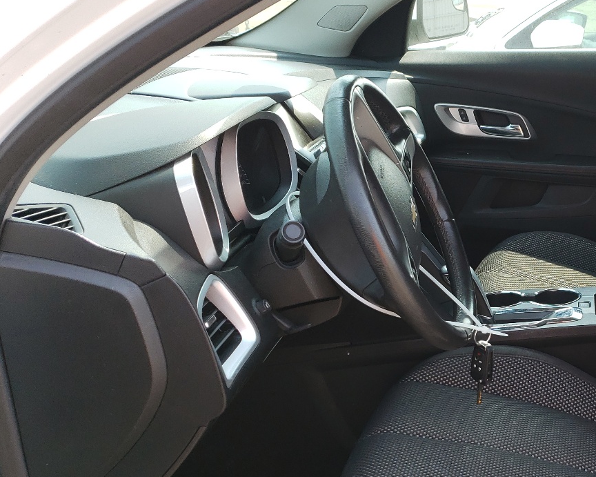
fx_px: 829
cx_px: 540
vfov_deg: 31.7
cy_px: 338
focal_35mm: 47
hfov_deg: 36.9
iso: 50
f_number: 1.5
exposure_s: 1/417
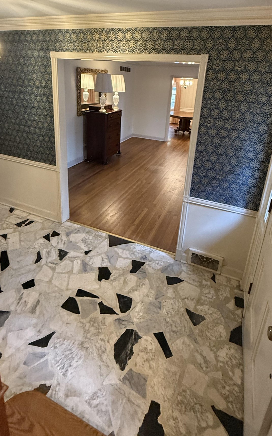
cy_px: 155
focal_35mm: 20
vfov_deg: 82.9
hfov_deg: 59.6
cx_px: 138
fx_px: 237
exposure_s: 1/60
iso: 500
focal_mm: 2.22
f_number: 2.2
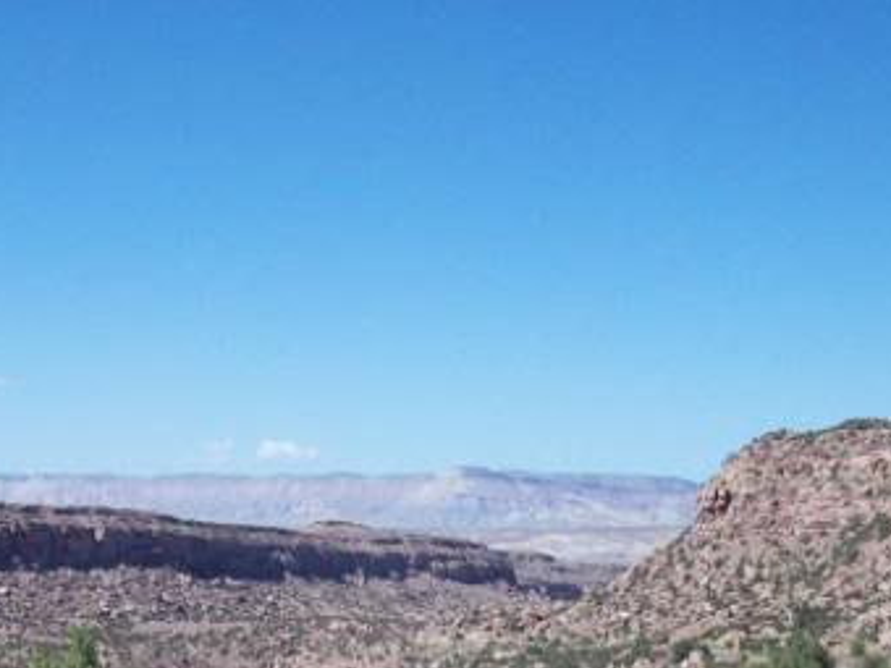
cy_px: 783
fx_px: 2239
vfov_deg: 16.3
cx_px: 362
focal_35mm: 87
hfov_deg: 22.5
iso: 80
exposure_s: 1/401
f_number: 5.6
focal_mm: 6.2
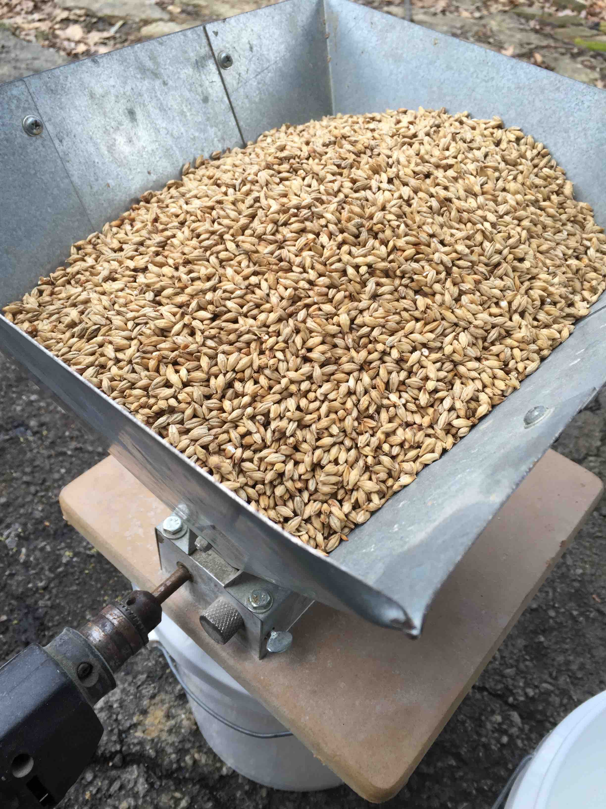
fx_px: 677
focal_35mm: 29
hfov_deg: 48.2
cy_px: 404
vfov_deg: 61.7
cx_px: 303
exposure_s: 1/60
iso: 32
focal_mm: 4.15
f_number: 2.2
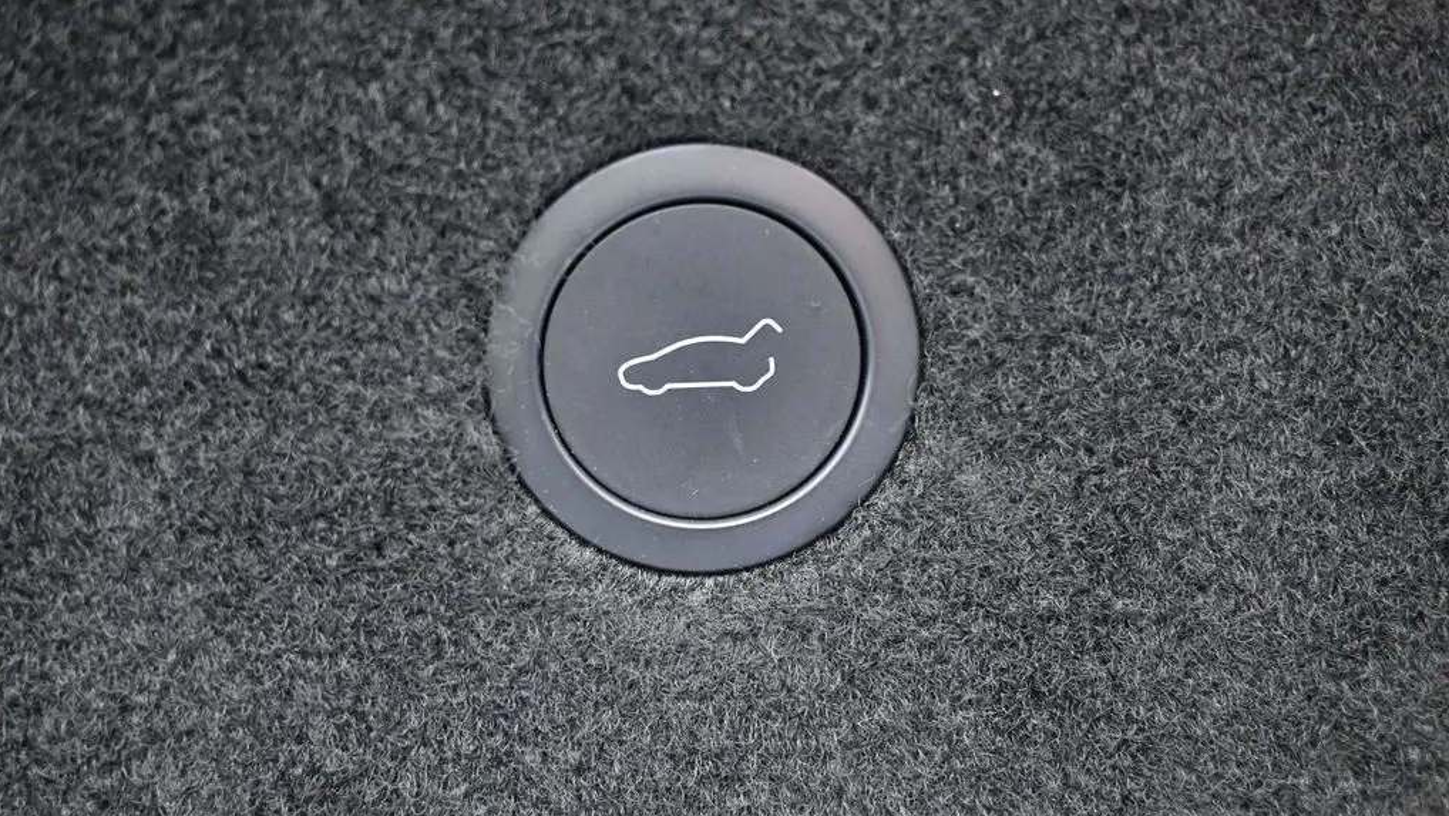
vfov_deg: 30.1
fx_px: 1519
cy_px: 417
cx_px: 722
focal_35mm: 40
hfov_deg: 51.0
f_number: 4.2
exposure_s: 1/60
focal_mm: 25
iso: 4500
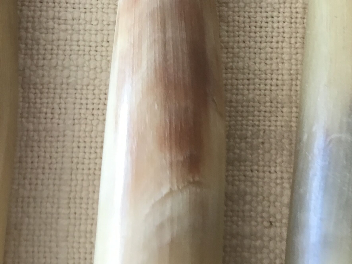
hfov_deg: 33.6
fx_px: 580
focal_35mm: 57
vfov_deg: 25.2
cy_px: 46
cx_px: 219
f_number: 2.4
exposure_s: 1/33
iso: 64
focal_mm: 3.3
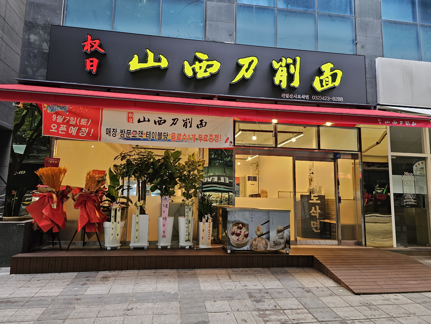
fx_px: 286
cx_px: 216
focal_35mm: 23
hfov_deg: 73.9
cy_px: 162
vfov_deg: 58.9
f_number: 1.7
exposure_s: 1/120
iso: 200
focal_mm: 6.3
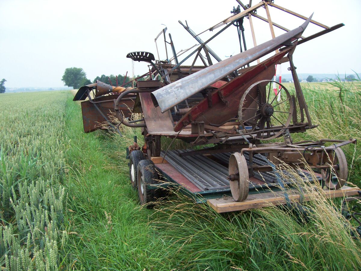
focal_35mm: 34
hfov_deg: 54.0
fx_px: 355
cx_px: 180
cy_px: 136
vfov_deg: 41.8
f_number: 2.7
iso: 80
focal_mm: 5.6
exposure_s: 1/292
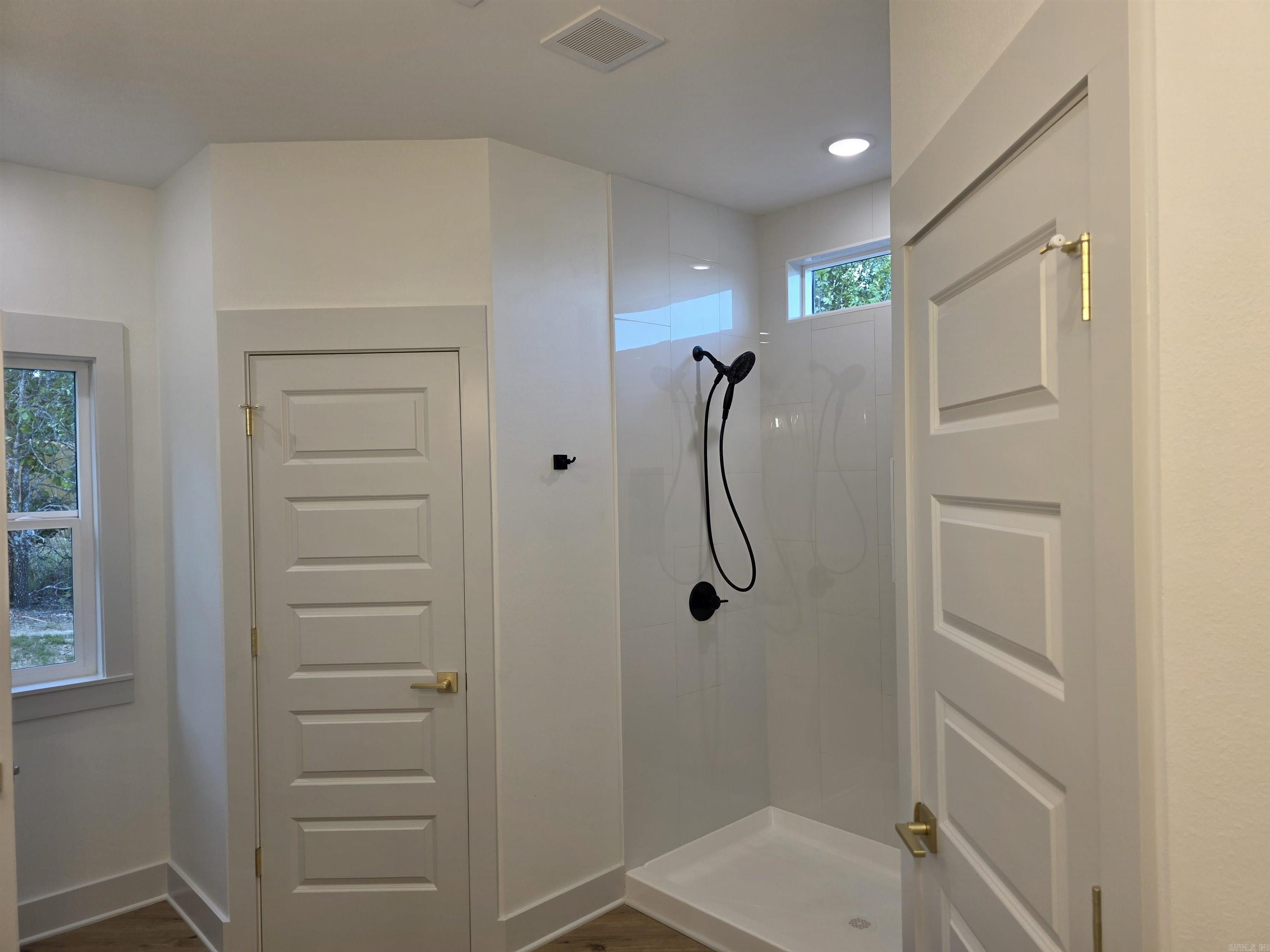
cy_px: 476
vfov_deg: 58.9
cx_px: 635
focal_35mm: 23
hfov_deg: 73.9
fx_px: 844
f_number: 1.7
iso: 50
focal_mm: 6.3
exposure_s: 1/120
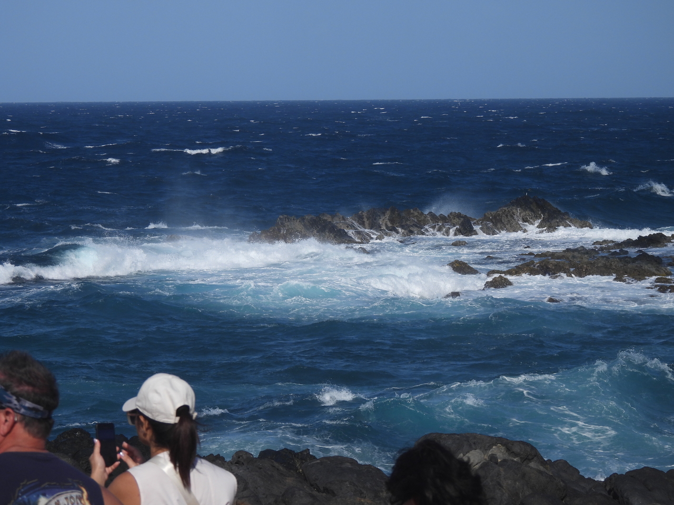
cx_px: 337
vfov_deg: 8.7
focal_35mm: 170
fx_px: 3310
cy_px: 252
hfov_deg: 11.6
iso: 100
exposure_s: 1/800
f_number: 4.5
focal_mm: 30.3
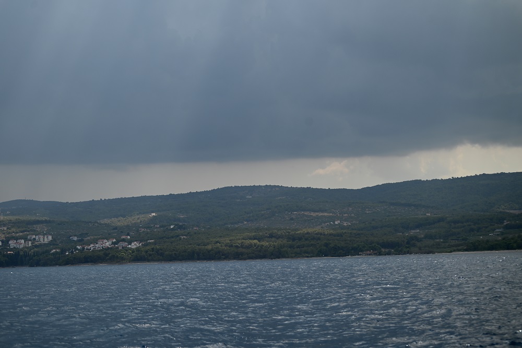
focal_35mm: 70
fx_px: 1015
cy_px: 174
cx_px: 261
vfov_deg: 19.5
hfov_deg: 28.8
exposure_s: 1/1000
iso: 100
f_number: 4.5
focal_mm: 70
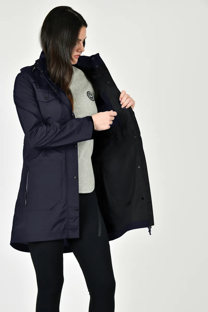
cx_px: 104
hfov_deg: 12.2
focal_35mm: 112
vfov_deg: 18.3
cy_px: 156
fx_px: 971
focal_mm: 112
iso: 200
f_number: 5.6
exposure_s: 1/160
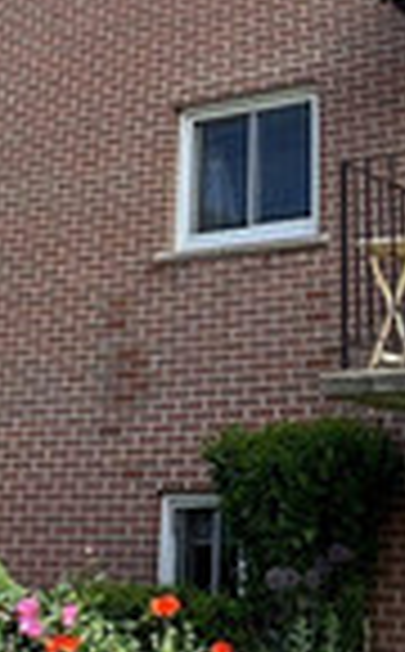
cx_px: 331
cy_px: 45
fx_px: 1154
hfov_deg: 19.7
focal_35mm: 65
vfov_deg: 30.0
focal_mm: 1.57
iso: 32
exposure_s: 1/413
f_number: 1.8
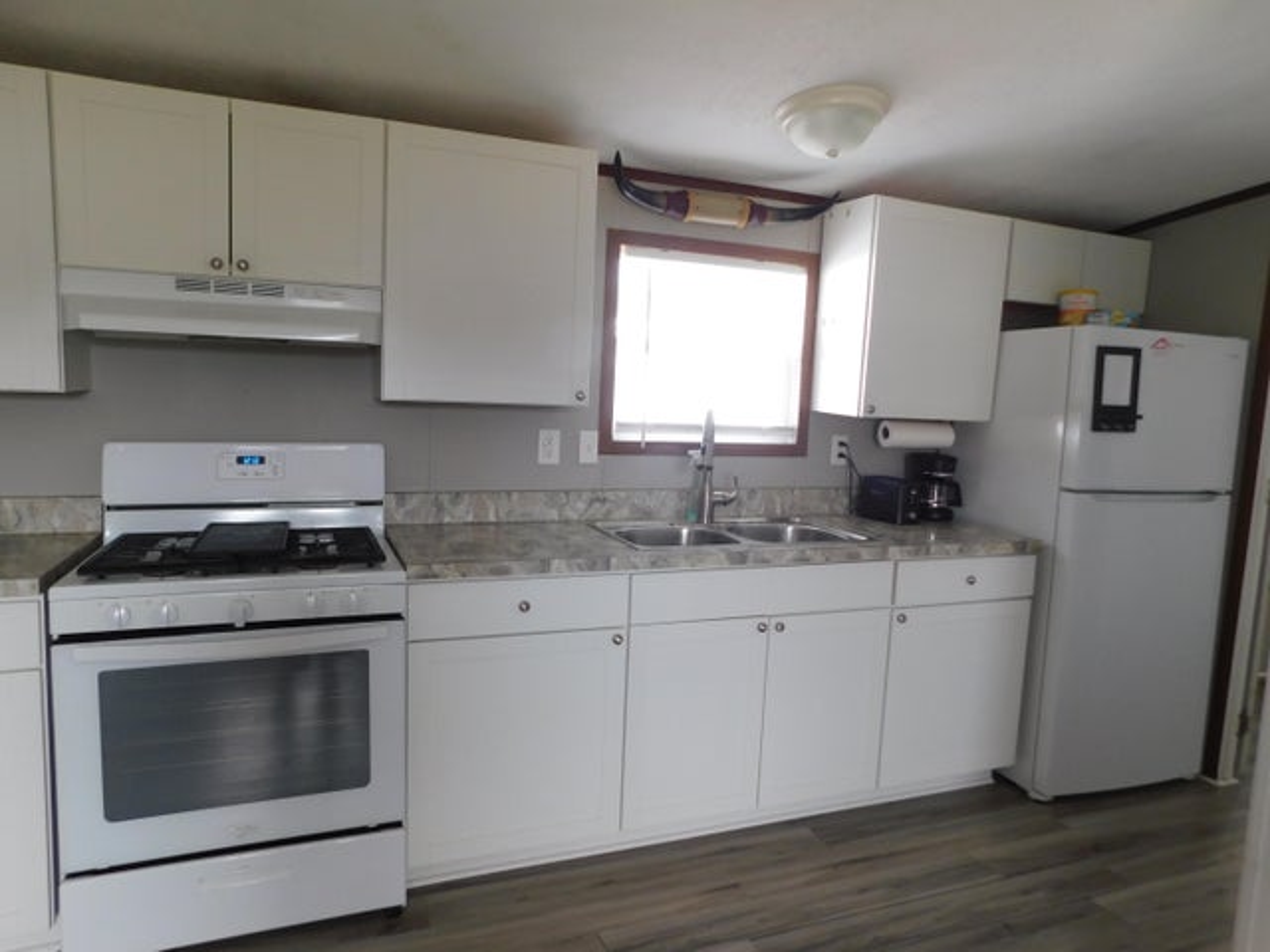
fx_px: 844
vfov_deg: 58.9
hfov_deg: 73.9
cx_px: 635
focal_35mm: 23
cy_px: 476
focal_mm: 4
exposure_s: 1/30
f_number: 3
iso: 125
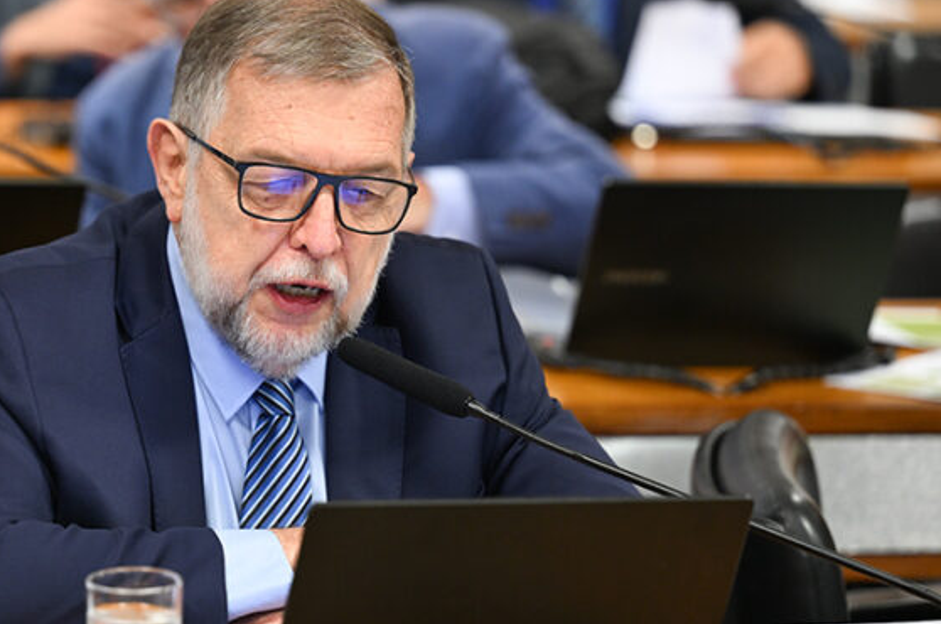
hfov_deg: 11.5
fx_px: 4671
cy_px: 340
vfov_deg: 7.6
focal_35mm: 179
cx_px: 388
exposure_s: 1/100
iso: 1250
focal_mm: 130
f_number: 2.8
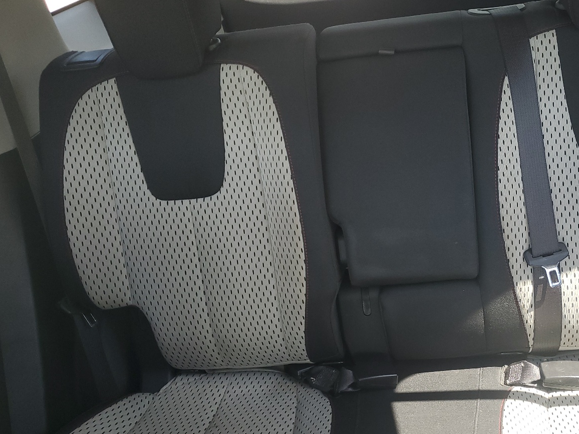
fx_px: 602
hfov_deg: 50.2
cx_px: 398
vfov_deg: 39.6
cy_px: 234
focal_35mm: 36
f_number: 1.5
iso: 83
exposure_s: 1/120
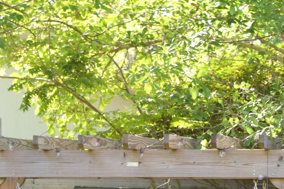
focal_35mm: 247
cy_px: 325
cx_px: 143
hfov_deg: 8.3
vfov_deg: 5.5
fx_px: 1949
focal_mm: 46
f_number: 7.1
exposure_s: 1/200
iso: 400
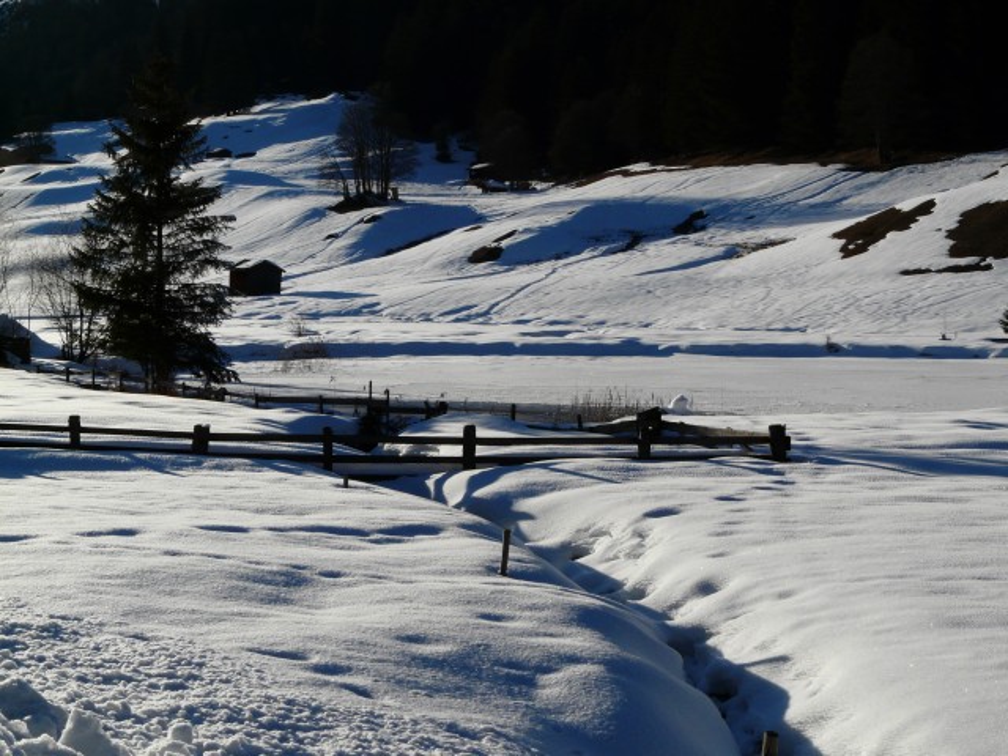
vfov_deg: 24.8
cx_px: 504
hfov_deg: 32.7
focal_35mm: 59
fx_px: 1718
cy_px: 378
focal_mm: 9.8
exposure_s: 1/500
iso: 100
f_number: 7.1
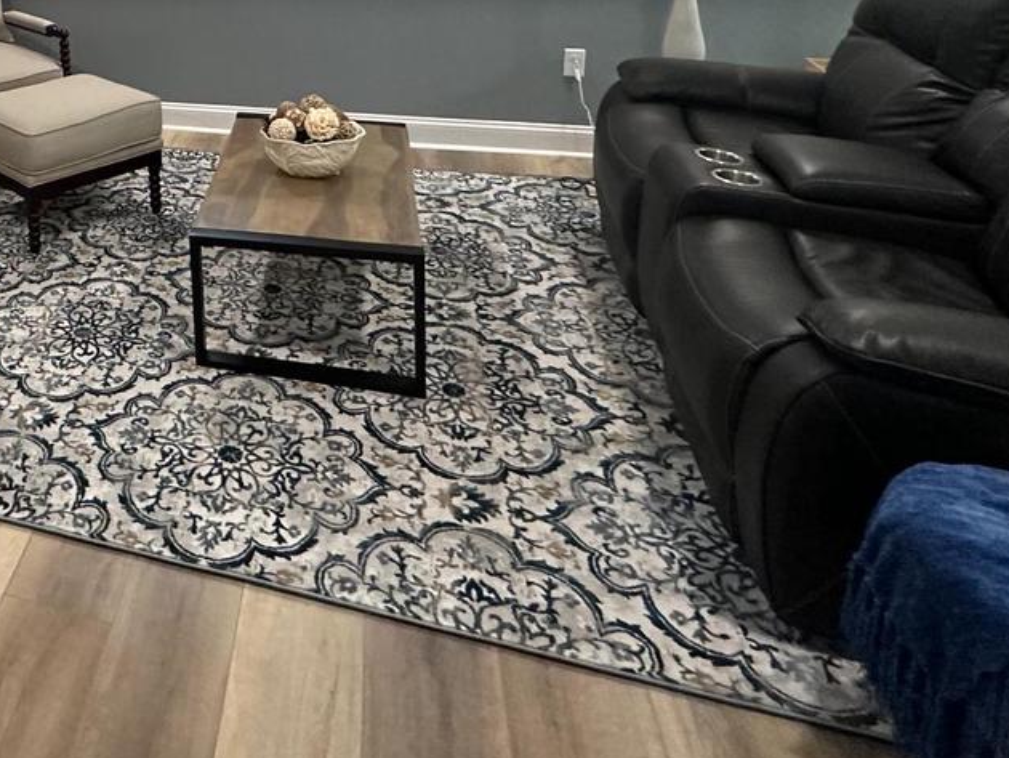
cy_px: -34
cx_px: 8
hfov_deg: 47.5
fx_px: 933
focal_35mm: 32
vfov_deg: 38.2
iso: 500
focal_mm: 2.22
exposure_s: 1/60
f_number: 2.2
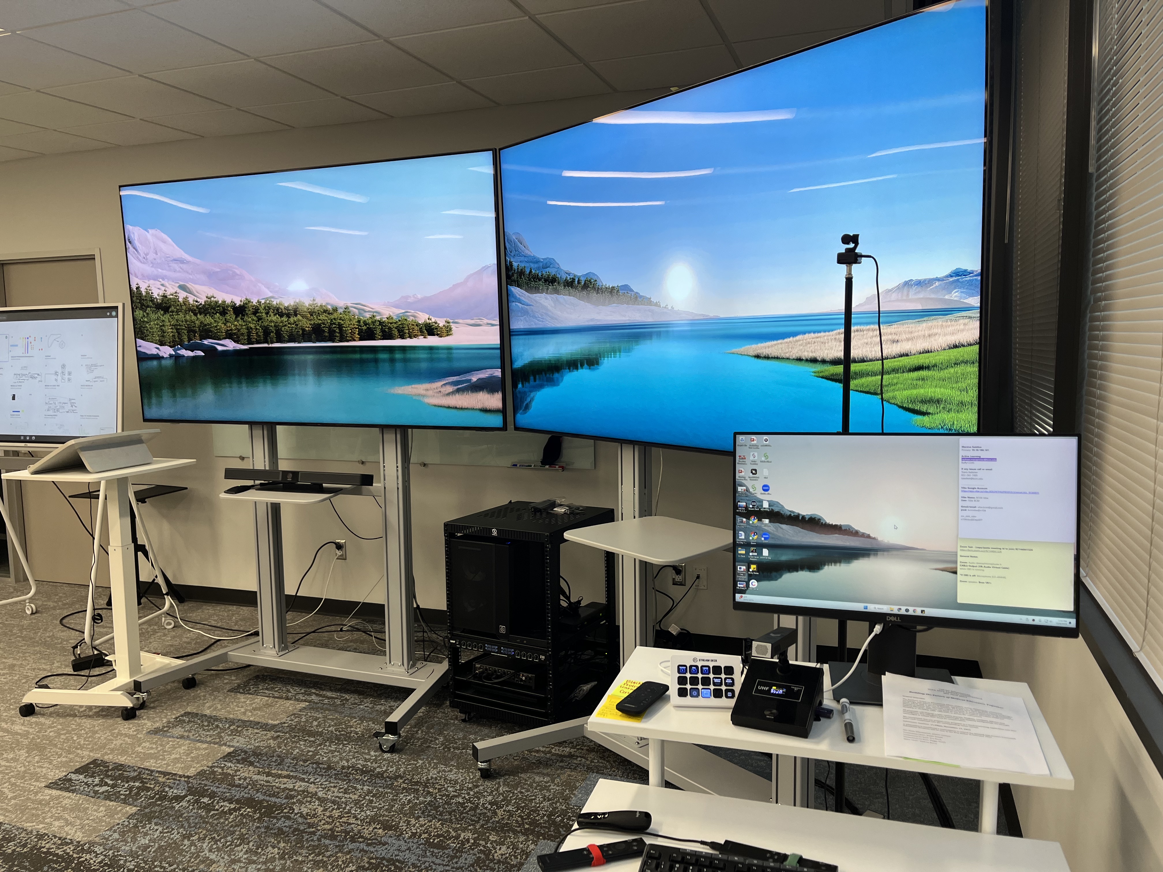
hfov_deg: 67.3
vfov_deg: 53.1
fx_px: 874
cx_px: 582
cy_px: 436
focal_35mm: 26
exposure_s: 1/100
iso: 64
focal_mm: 5.1
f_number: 1.6
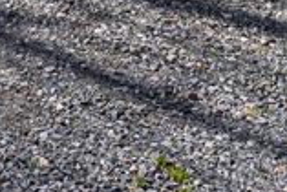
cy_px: -389
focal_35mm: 111
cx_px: 13
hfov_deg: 18.0
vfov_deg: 9.6
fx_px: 886
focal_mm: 17
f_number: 8
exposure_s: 1/500
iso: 640
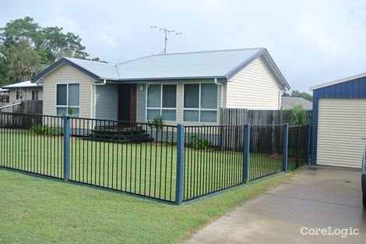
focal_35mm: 39
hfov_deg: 49.6
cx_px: 183
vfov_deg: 34.2
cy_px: 122
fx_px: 396
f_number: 4.5
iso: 100
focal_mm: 14.5
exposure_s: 1/500
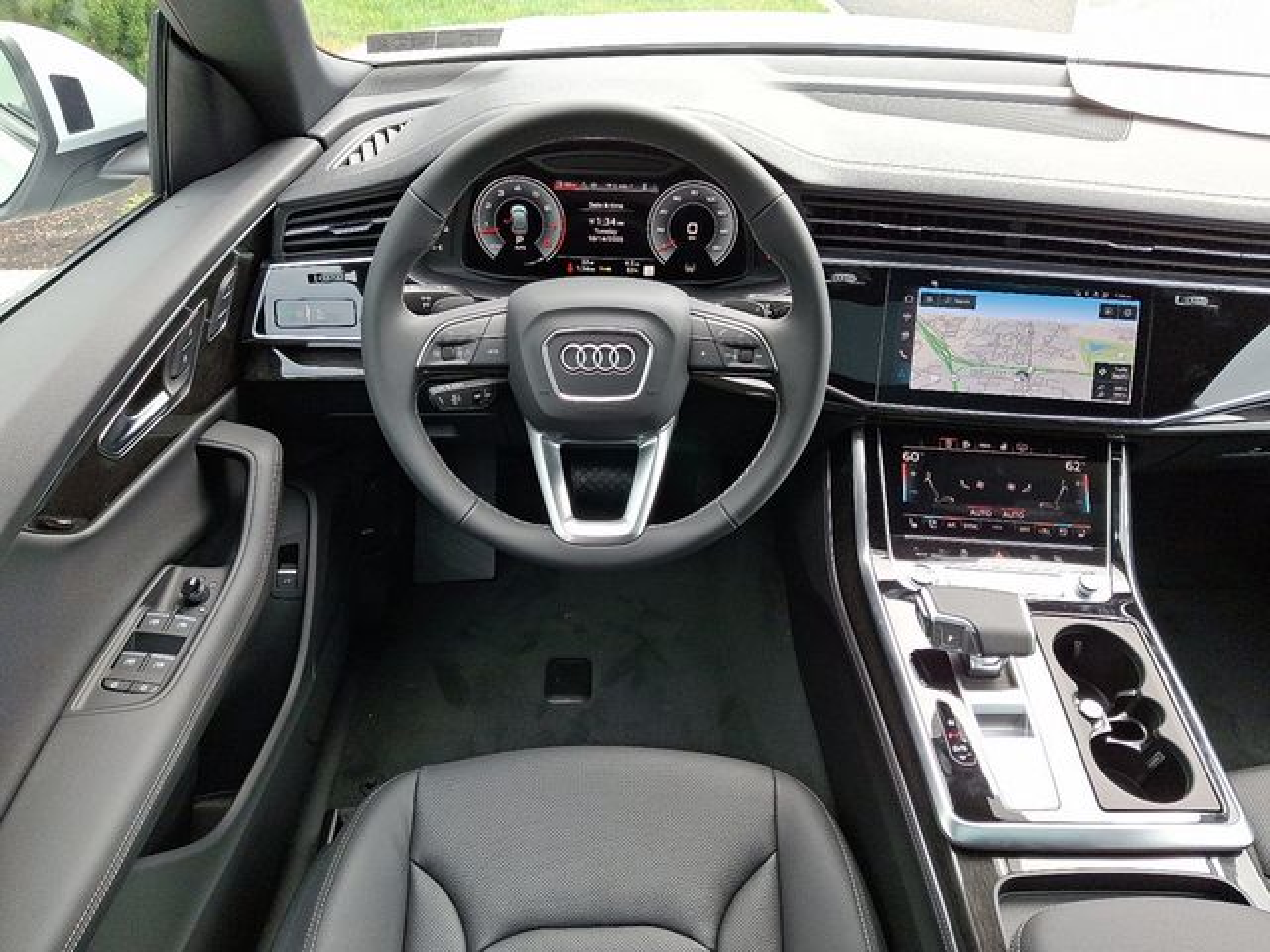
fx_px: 917
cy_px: 476
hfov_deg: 69.4
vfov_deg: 54.9
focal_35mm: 25
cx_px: 635
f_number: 1.8
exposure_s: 1/120
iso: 25
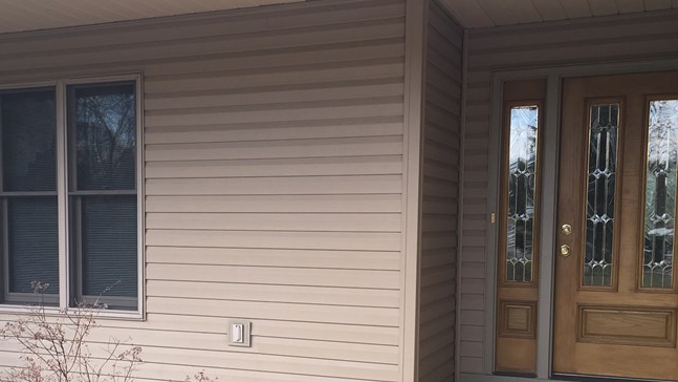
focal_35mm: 50
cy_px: 294
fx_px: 899
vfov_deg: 23.7
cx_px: 238
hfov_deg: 40.9
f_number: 2.2
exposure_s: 1/130
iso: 25
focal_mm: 4.15
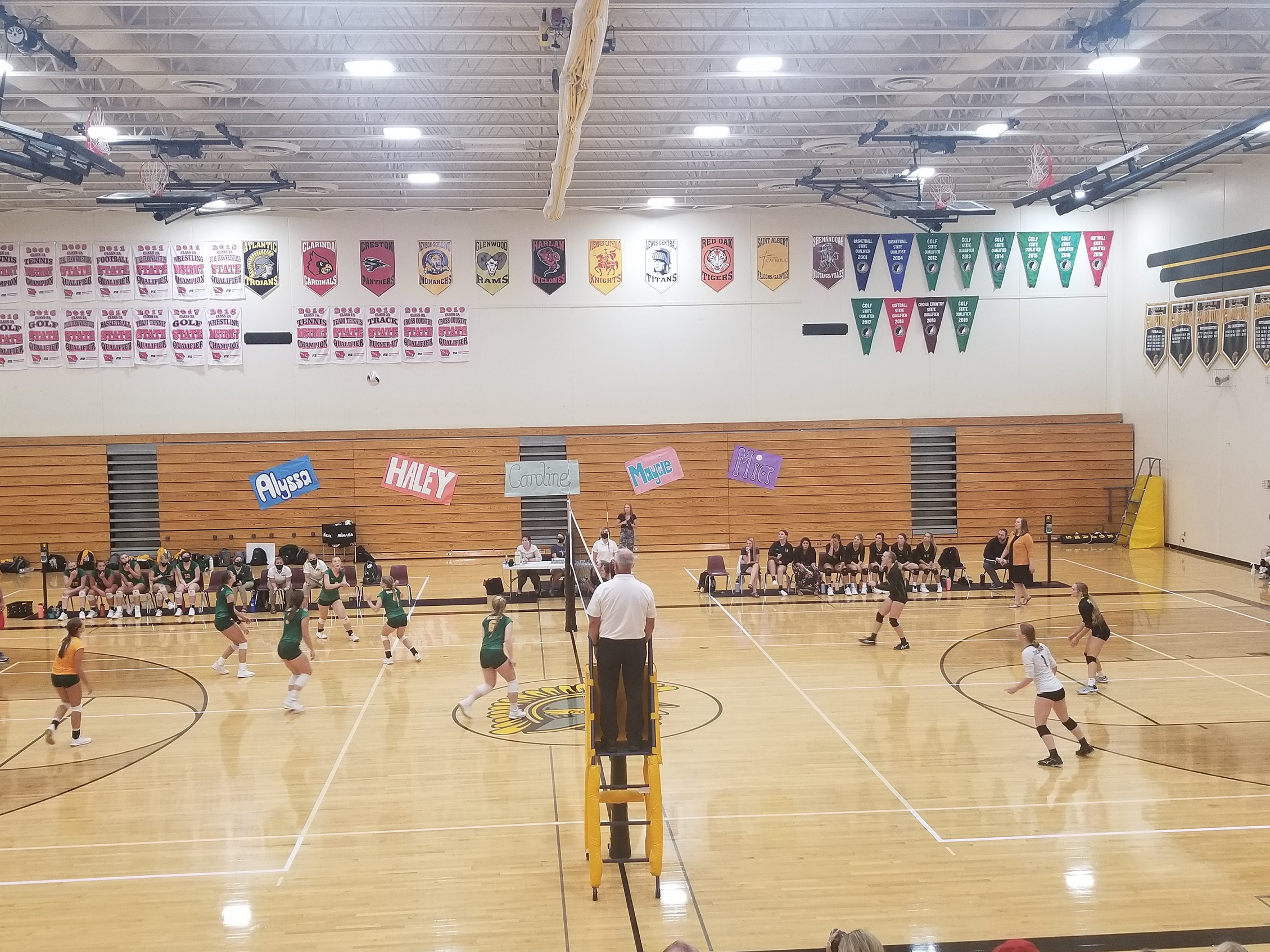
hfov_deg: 67.3
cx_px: 635
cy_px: 476
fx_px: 954
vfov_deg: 53.1
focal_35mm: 26
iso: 125
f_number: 1.7
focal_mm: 4.25
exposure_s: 1/60
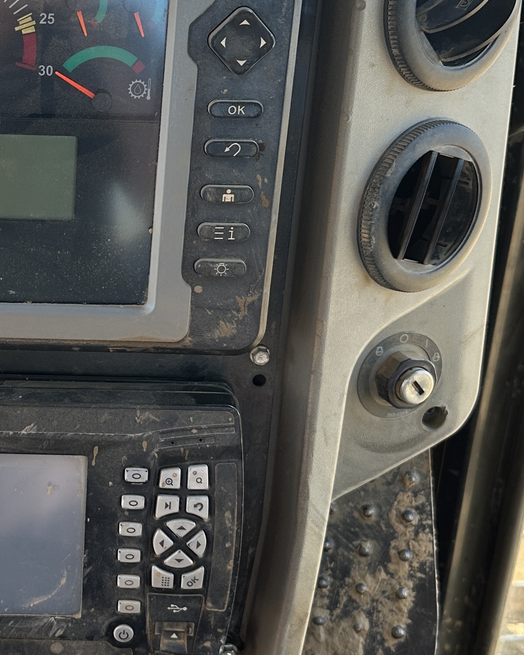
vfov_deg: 30.0
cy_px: 343
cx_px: 18
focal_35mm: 63
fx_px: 1221
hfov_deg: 23.3
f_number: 1.78
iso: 80
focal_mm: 6.86
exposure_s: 1/389
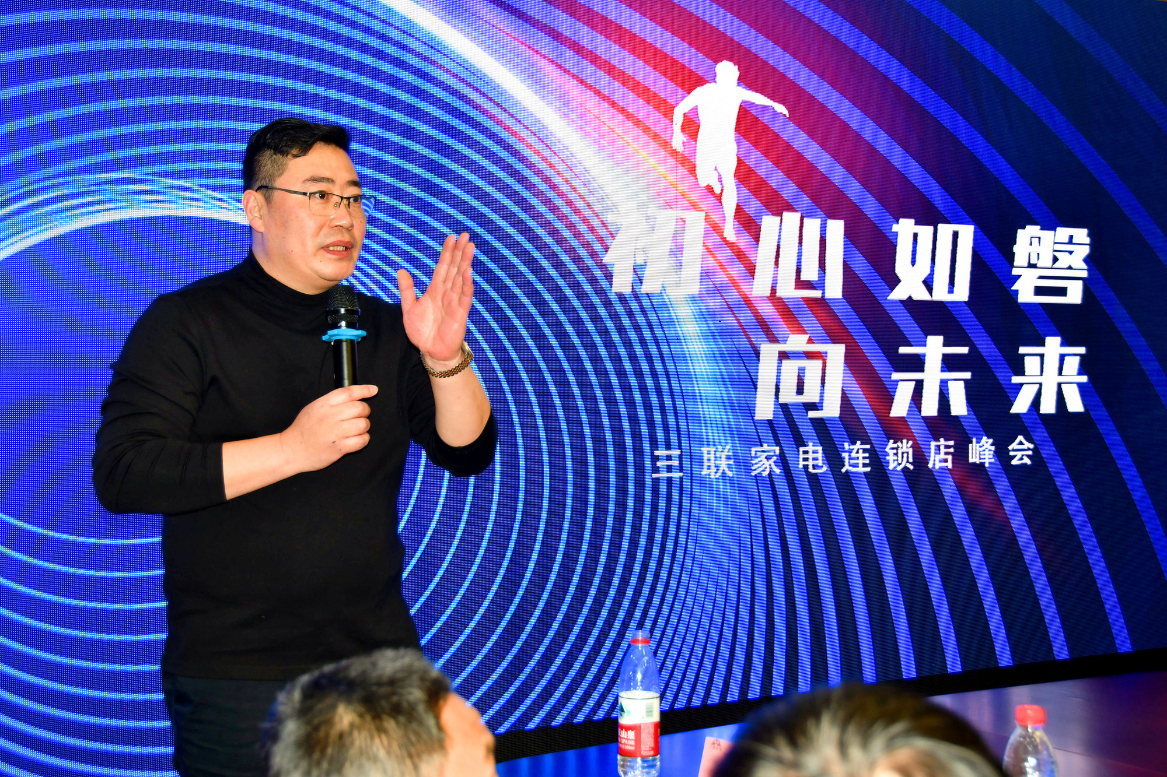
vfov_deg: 25.1
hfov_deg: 36.9
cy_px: 388
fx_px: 1750
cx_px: 584
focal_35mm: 54
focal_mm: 36
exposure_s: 1/100
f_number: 4.2
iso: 400
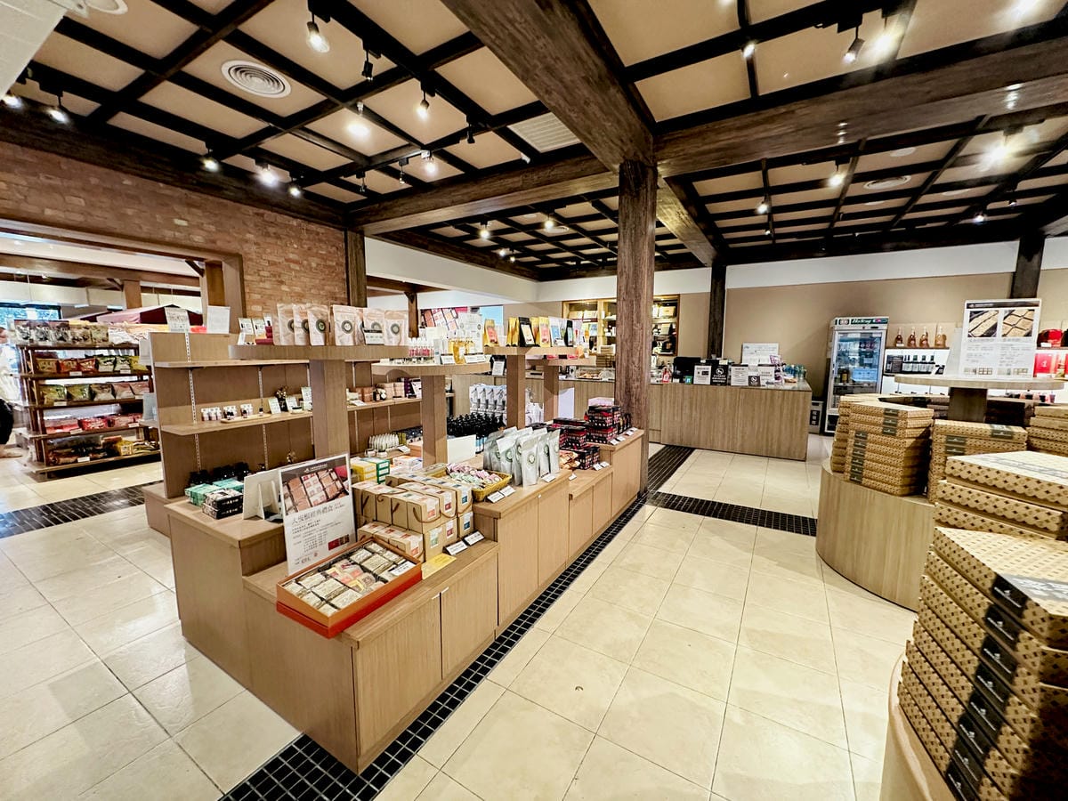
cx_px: 534
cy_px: 400
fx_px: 432
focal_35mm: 14
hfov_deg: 102.1
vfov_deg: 85.7
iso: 800
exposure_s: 1/60
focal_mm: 2.22
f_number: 2.2
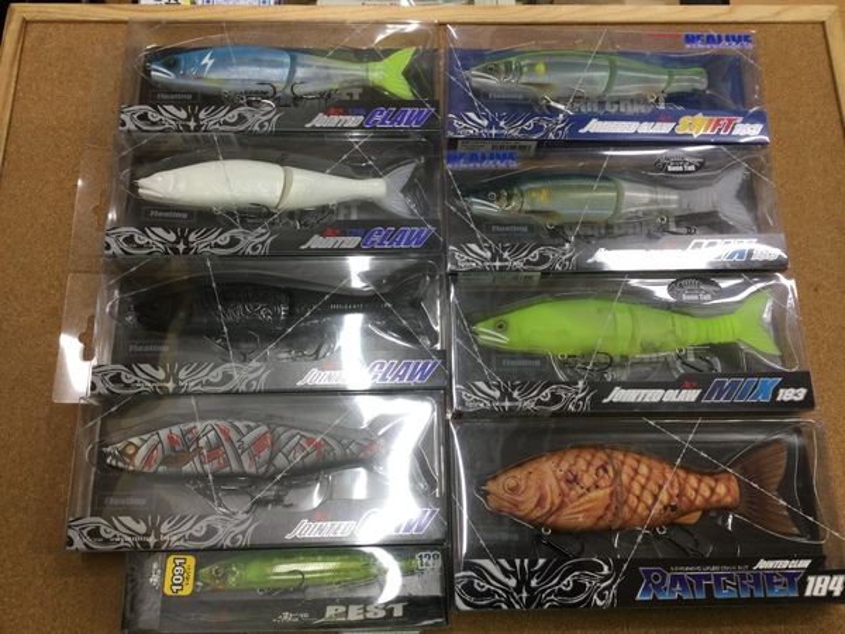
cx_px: 422
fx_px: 757
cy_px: 317
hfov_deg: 58.4
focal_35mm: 31
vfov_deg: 45.4
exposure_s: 1/40
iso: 32
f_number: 2.4
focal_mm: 3.3
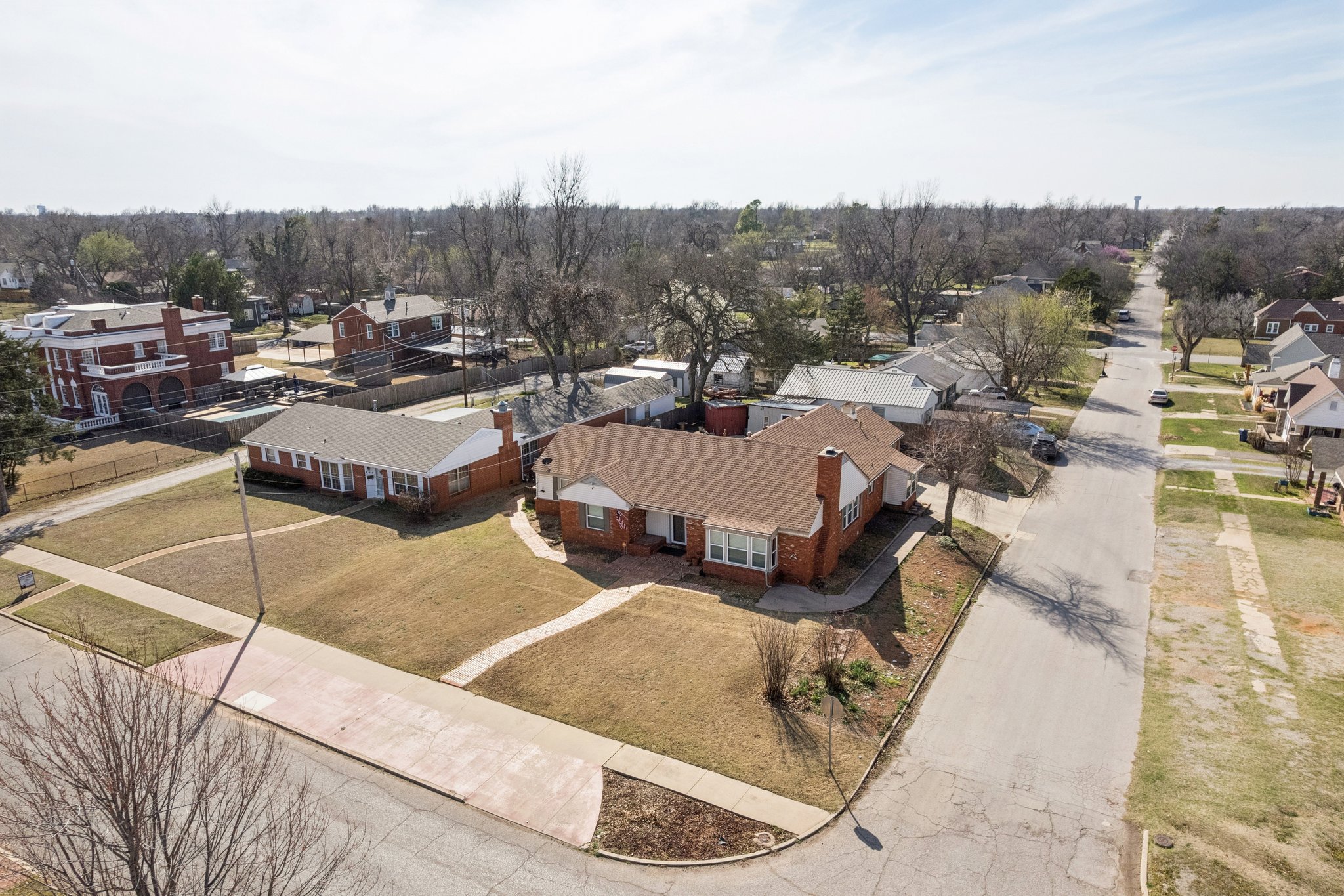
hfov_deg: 78.6
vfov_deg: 57.2
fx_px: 821
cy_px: 448
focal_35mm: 22
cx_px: 672
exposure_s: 1/3200
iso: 150
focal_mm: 8.4
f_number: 2.8
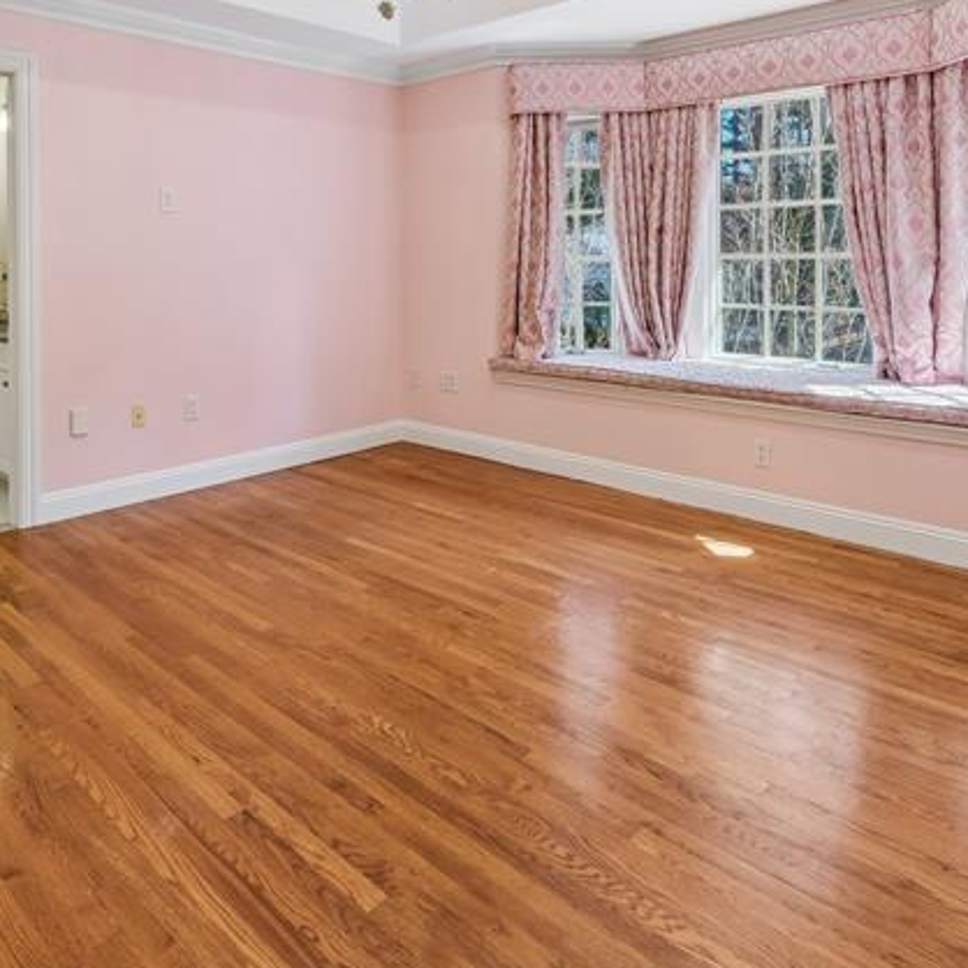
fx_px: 791
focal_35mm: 25
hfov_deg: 62.3
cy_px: 255
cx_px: 384
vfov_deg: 59.9
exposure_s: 1/40
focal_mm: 8
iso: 400
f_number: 8
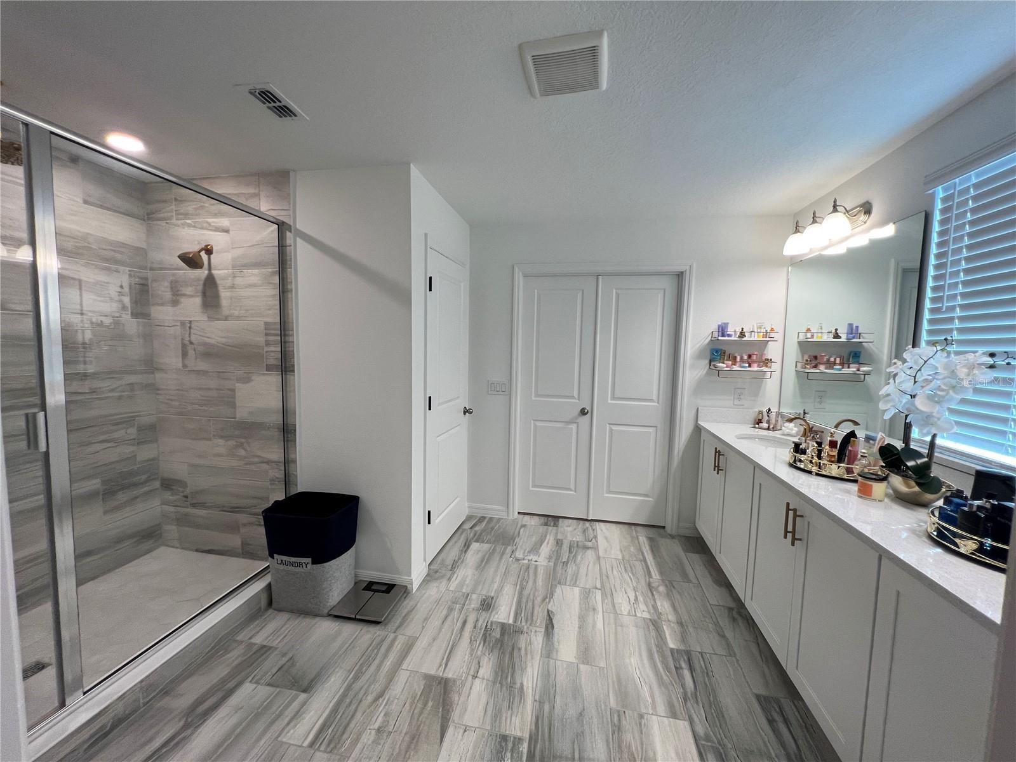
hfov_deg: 106.2
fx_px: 382
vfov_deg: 89.9
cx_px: 508
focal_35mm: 13
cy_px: 381
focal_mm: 1.57
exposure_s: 1/120
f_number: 1.8
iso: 125
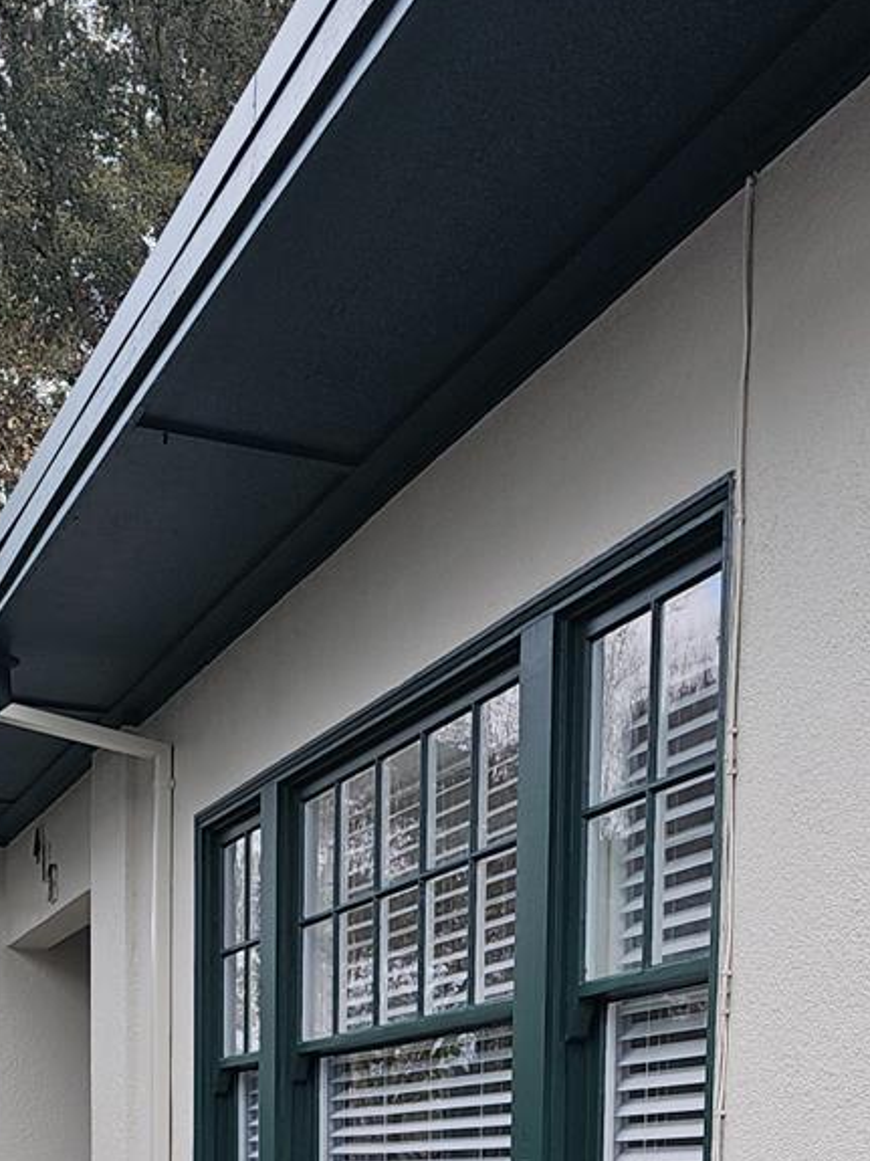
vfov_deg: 28.7
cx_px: 554
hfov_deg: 24.3
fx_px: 2011
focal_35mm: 60
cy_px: 1329
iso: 12
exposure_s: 1/60
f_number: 1.7
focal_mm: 6.3
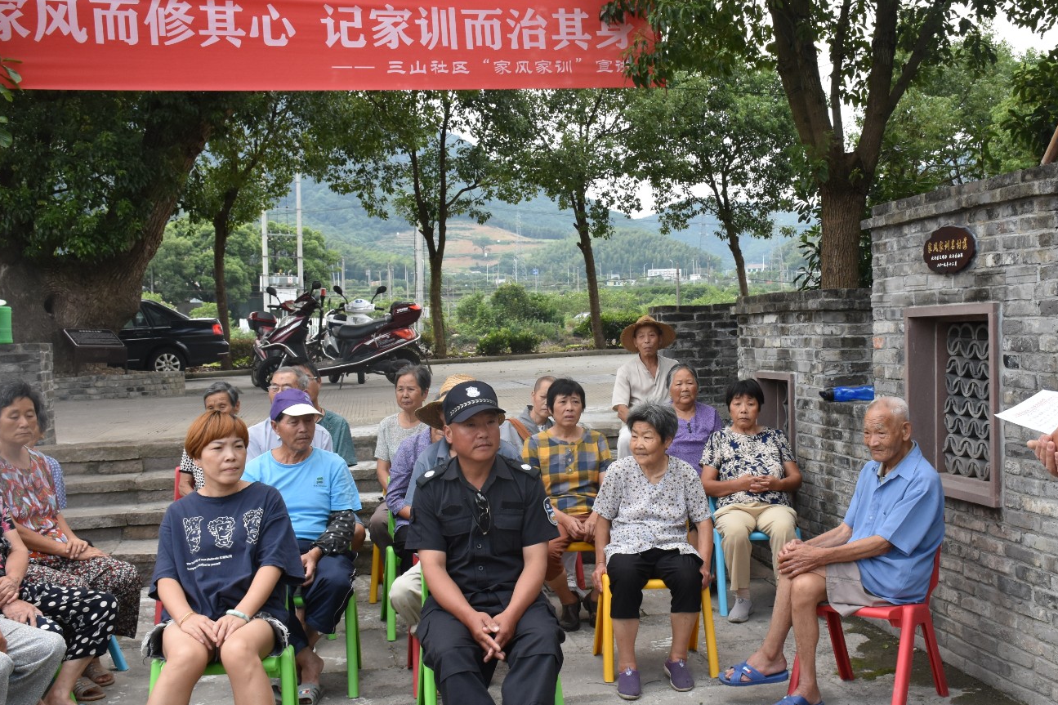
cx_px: 616
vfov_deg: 31.4
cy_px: 342
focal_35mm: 43
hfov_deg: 45.6
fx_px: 1252
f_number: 8
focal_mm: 23
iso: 800
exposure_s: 1/400
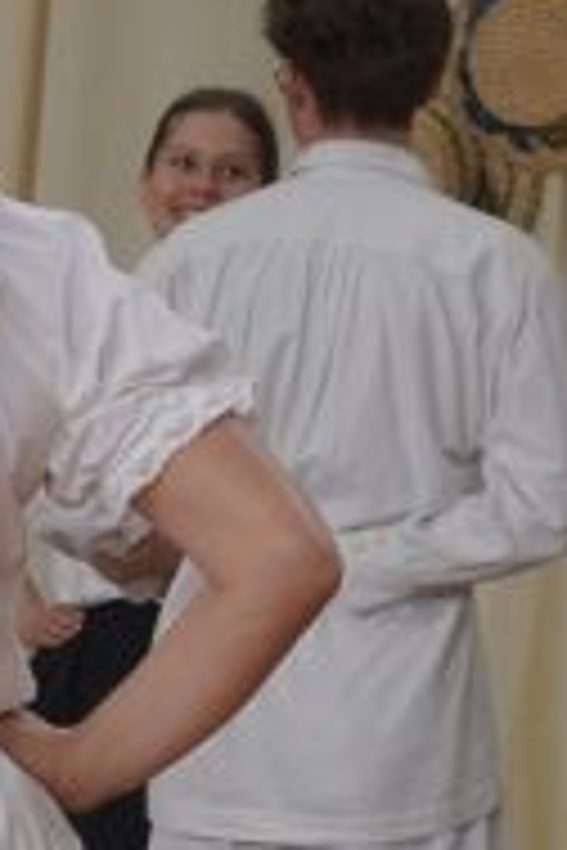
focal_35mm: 393
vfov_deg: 5.2
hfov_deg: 3.5
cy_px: 810
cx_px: -486
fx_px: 9284
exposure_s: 1/200
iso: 1000
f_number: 6.3
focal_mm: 50
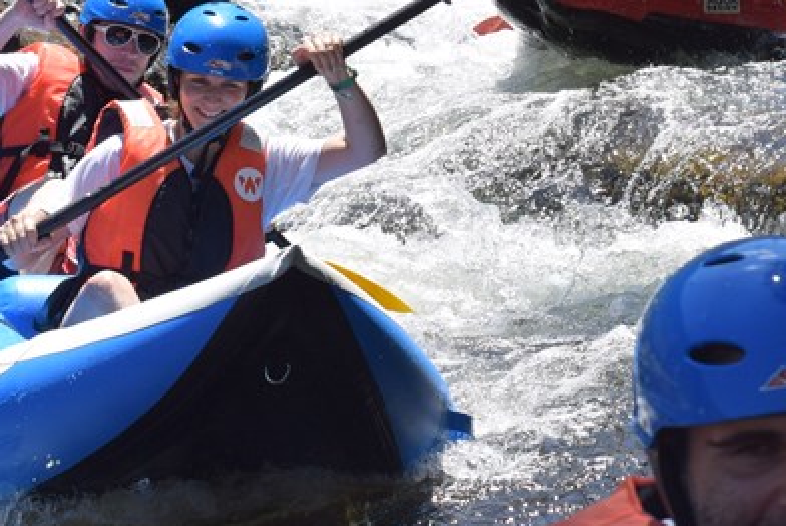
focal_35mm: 141
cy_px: -57
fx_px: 3081
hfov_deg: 14.5
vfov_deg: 9.6
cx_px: 545
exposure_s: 1/400
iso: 200
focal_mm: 36
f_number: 10
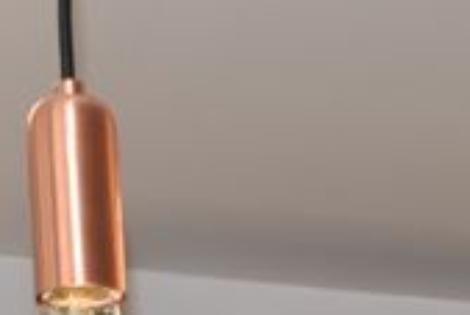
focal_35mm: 273
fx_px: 3567
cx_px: 526
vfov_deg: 4.8
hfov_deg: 7.5
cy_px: 927
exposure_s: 1/60
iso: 360
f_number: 8
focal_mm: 30
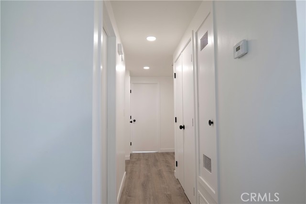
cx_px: 153
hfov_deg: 84.0
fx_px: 170
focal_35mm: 20
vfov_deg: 62.0
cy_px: 102
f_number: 3.5
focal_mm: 20
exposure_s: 1/40
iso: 160
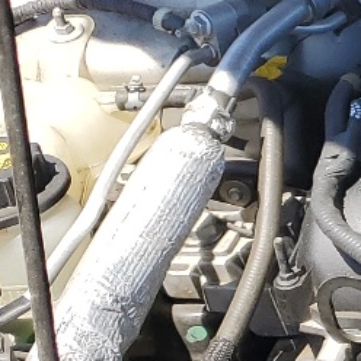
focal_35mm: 148
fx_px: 1746
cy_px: 144
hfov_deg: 9.6
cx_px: 1015
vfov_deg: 11.8
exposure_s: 1/1000
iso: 50
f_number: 1.5
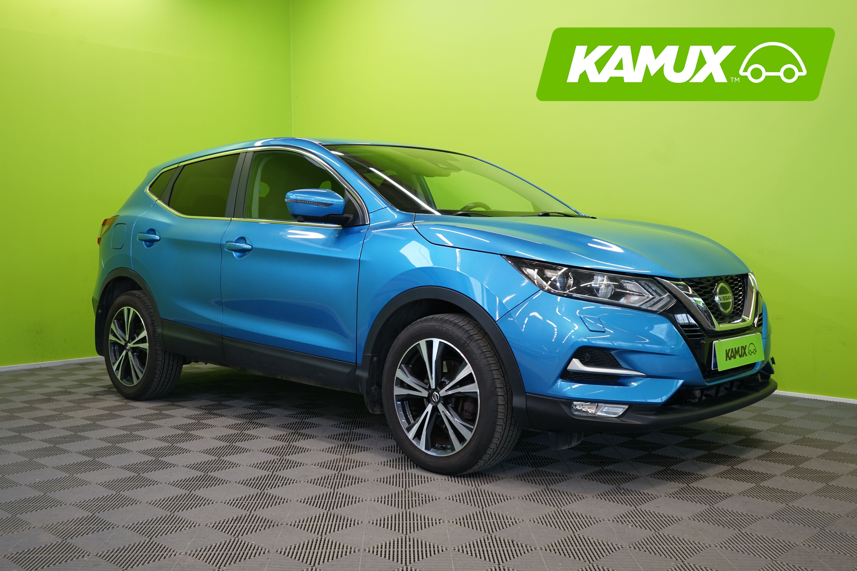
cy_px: 286
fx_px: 881
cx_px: 428
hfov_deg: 51.9
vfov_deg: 35.9
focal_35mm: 37
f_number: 5.6
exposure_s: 1/30
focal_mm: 37
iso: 500
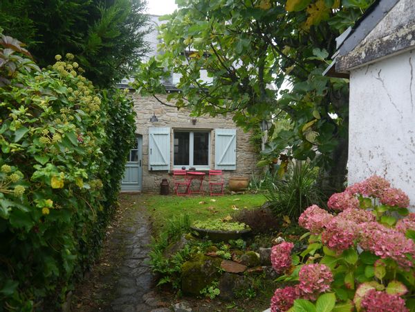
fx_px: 336
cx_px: 208
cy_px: 156
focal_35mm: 28
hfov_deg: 63.4
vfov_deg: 49.7
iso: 160
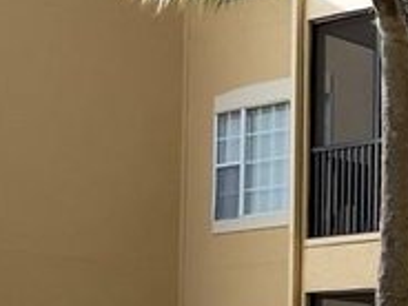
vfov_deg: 16.4
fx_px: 1002
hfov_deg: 13.4
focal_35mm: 85
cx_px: 1073
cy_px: 399
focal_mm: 1.57
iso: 32
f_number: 1.8
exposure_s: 1/786
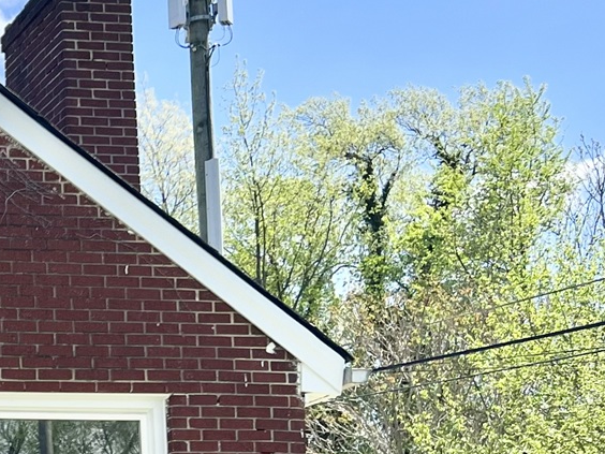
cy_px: 519
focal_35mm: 93
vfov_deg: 15.4
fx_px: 1625
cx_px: -353
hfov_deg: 18.3
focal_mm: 5.7
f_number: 1.5
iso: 50
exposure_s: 1/2762
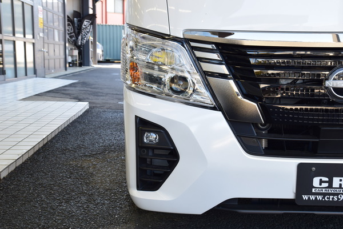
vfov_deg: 29.0
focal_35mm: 46
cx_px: 172
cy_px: 114
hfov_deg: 42.3
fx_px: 443
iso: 400
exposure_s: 1/100
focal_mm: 31
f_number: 9
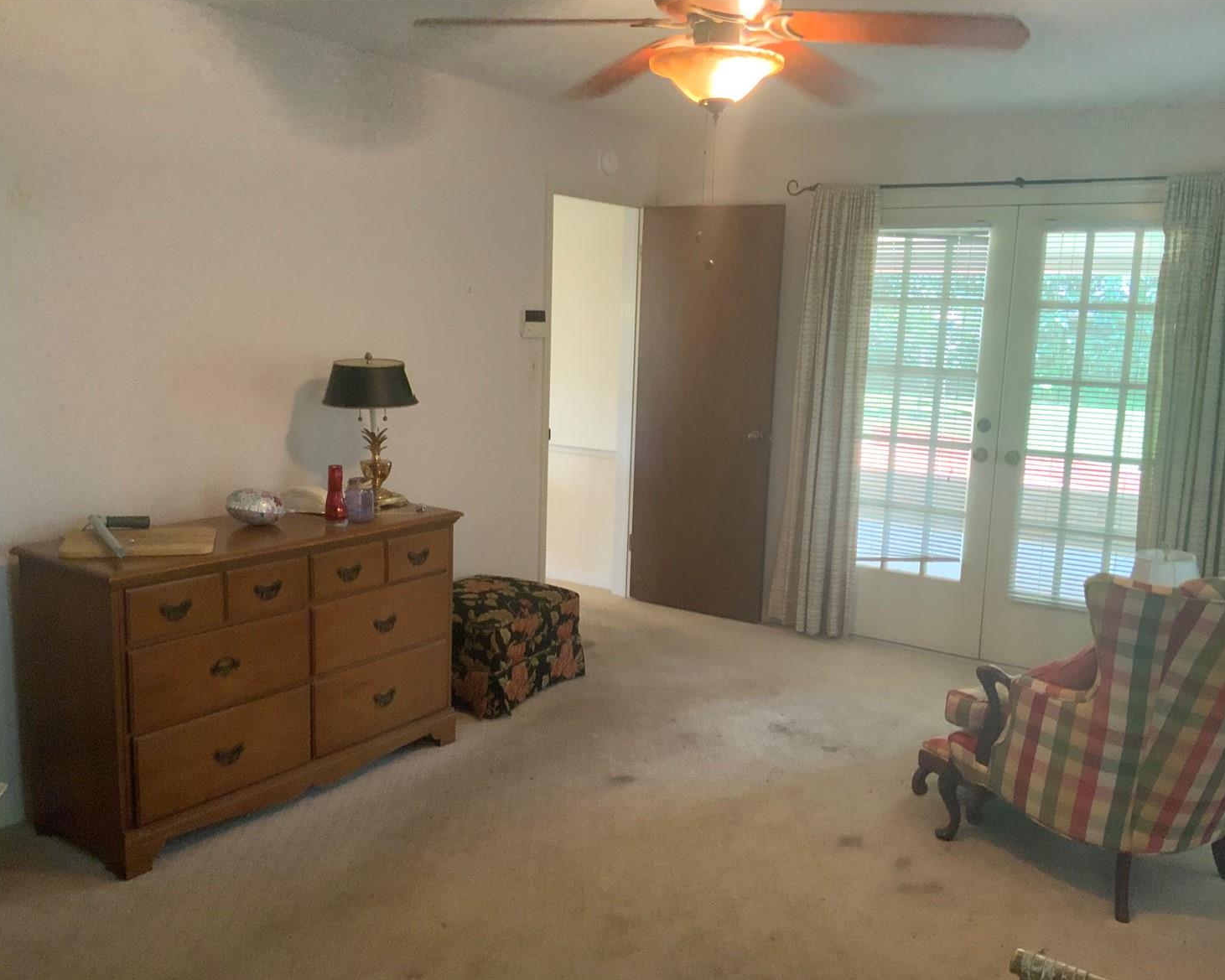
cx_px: 649
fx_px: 1124
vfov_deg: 47.1
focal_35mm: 31
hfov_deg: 57.1
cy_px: 498
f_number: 1.8
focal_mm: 3
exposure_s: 1/60
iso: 250
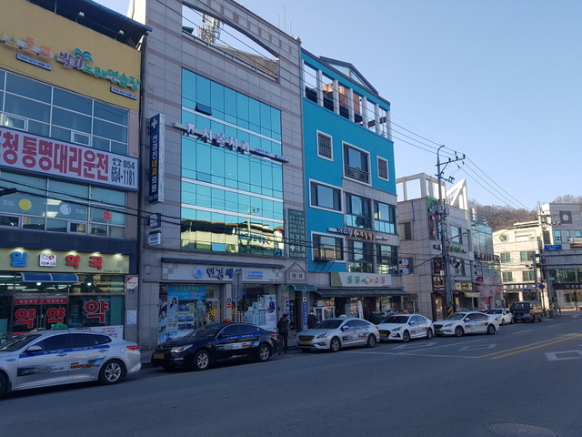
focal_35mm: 26
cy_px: 218
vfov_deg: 53.1
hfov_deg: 67.3
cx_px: 291
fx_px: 437
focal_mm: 4.2
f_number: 1.7
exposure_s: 1/850
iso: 50
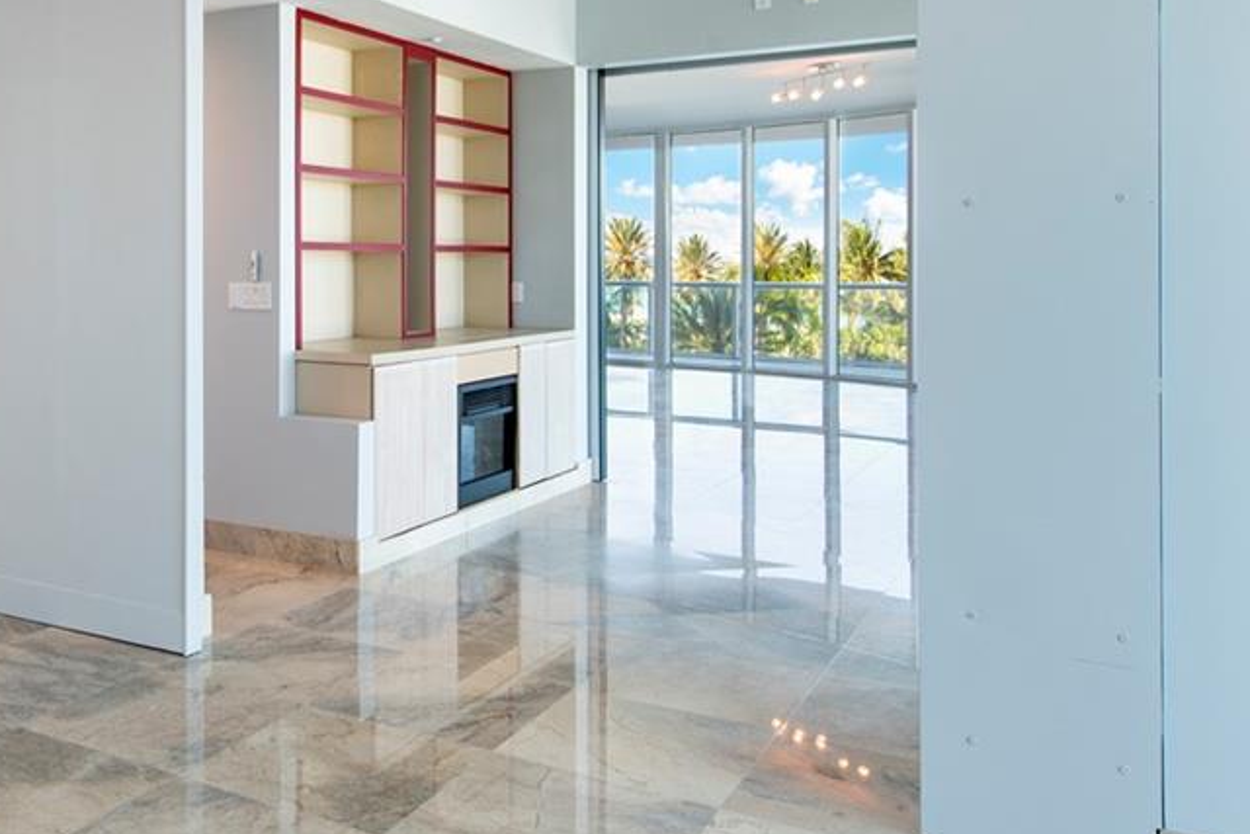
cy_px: 292
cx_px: 287
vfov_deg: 37.5
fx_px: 1215
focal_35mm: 35
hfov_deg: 51.7
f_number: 9
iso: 100
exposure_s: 1/13
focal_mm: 14
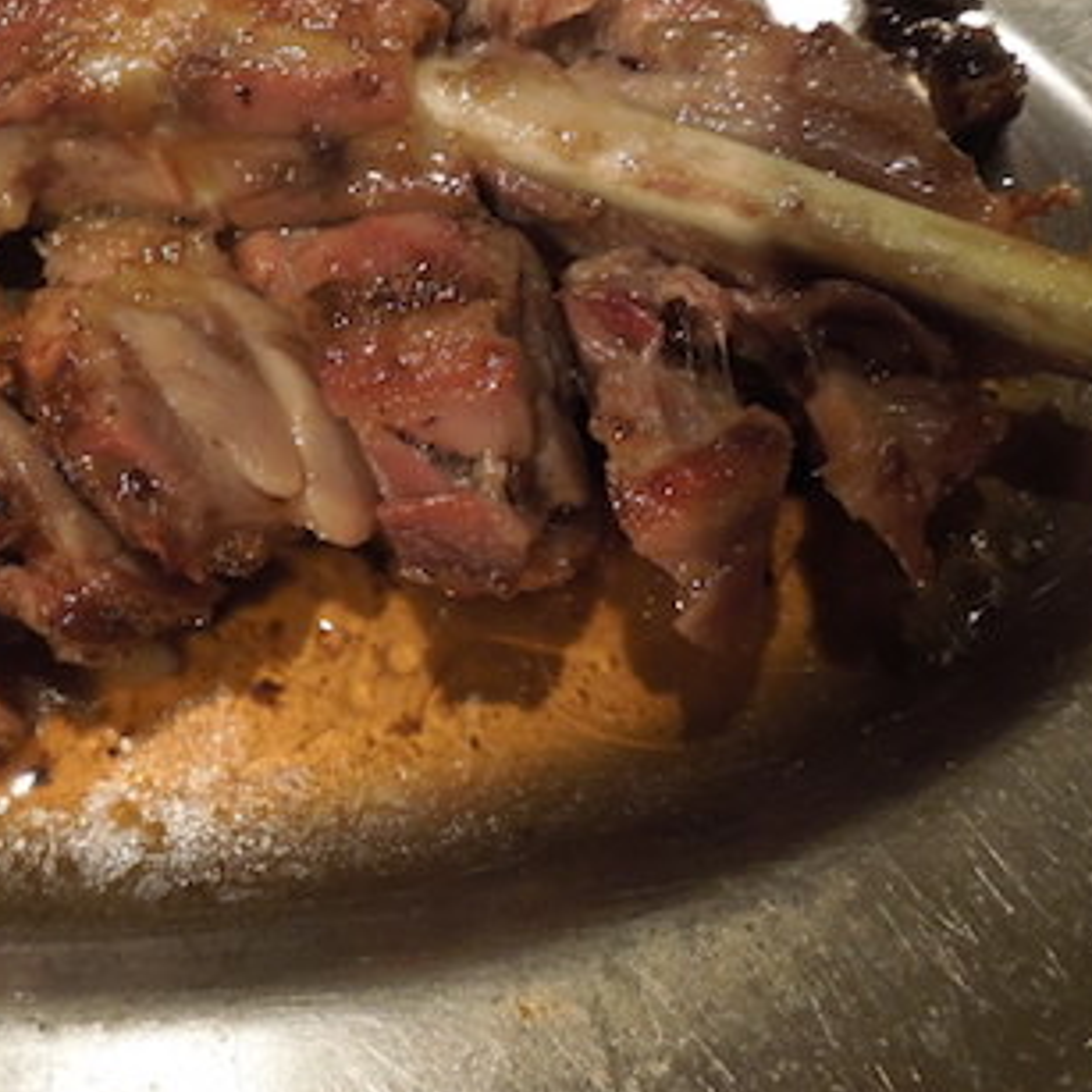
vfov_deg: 36.0
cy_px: 274
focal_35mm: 46
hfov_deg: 35.3
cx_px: 178
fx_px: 1642
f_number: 3.3
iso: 400
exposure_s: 1/25
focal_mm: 4.5
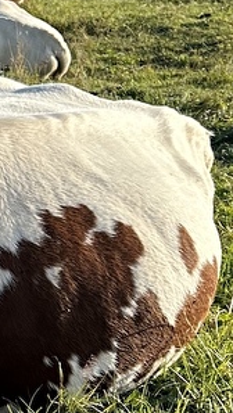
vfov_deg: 18.8
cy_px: 208
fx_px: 1250
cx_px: -425
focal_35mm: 114
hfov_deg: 9.0
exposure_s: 1/1988
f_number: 1.78
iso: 80
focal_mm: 6.86
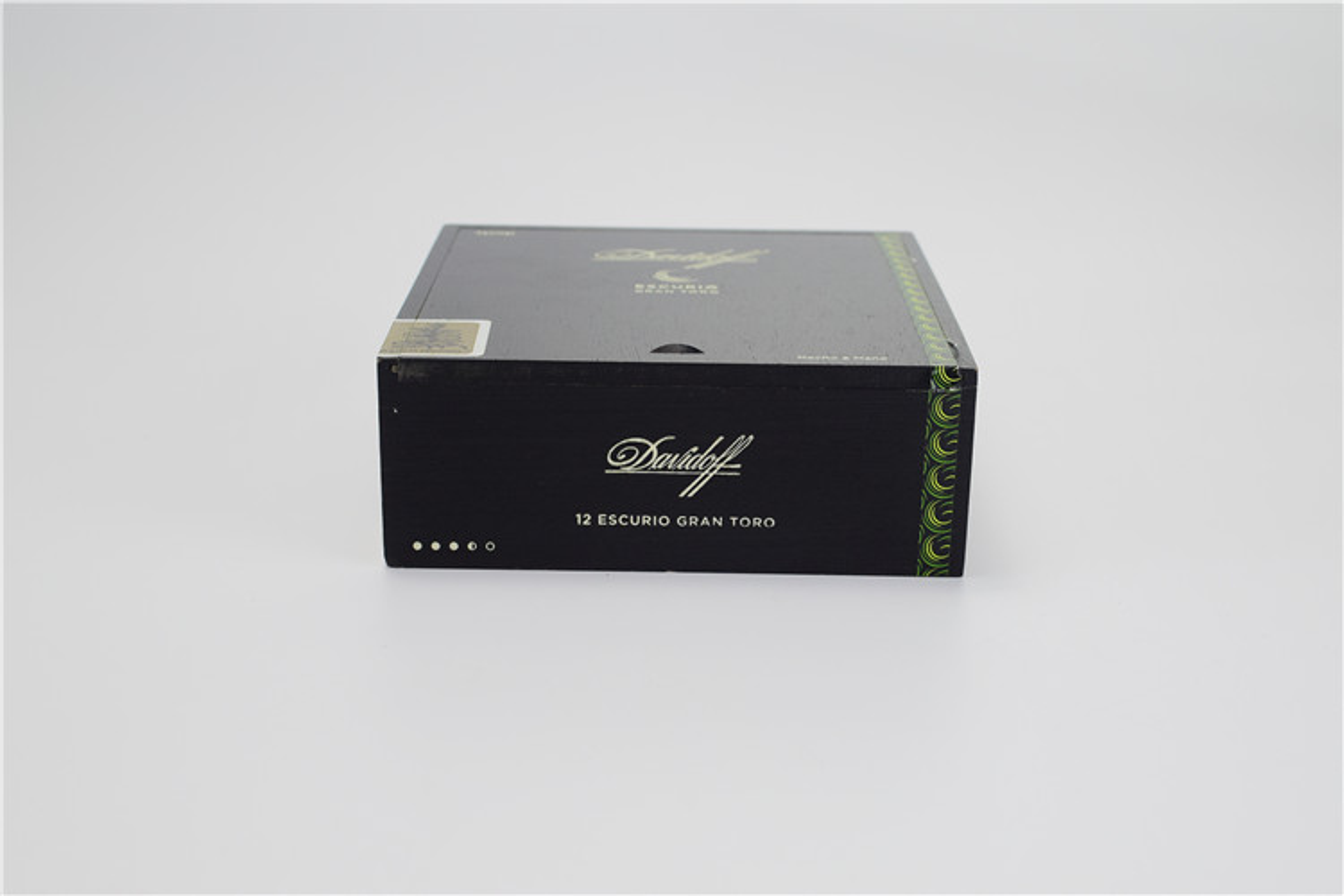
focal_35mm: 52
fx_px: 1960
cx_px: 672
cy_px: 448
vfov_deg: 25.8
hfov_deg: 37.9
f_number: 6.3
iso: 400
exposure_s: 1/125
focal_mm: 35
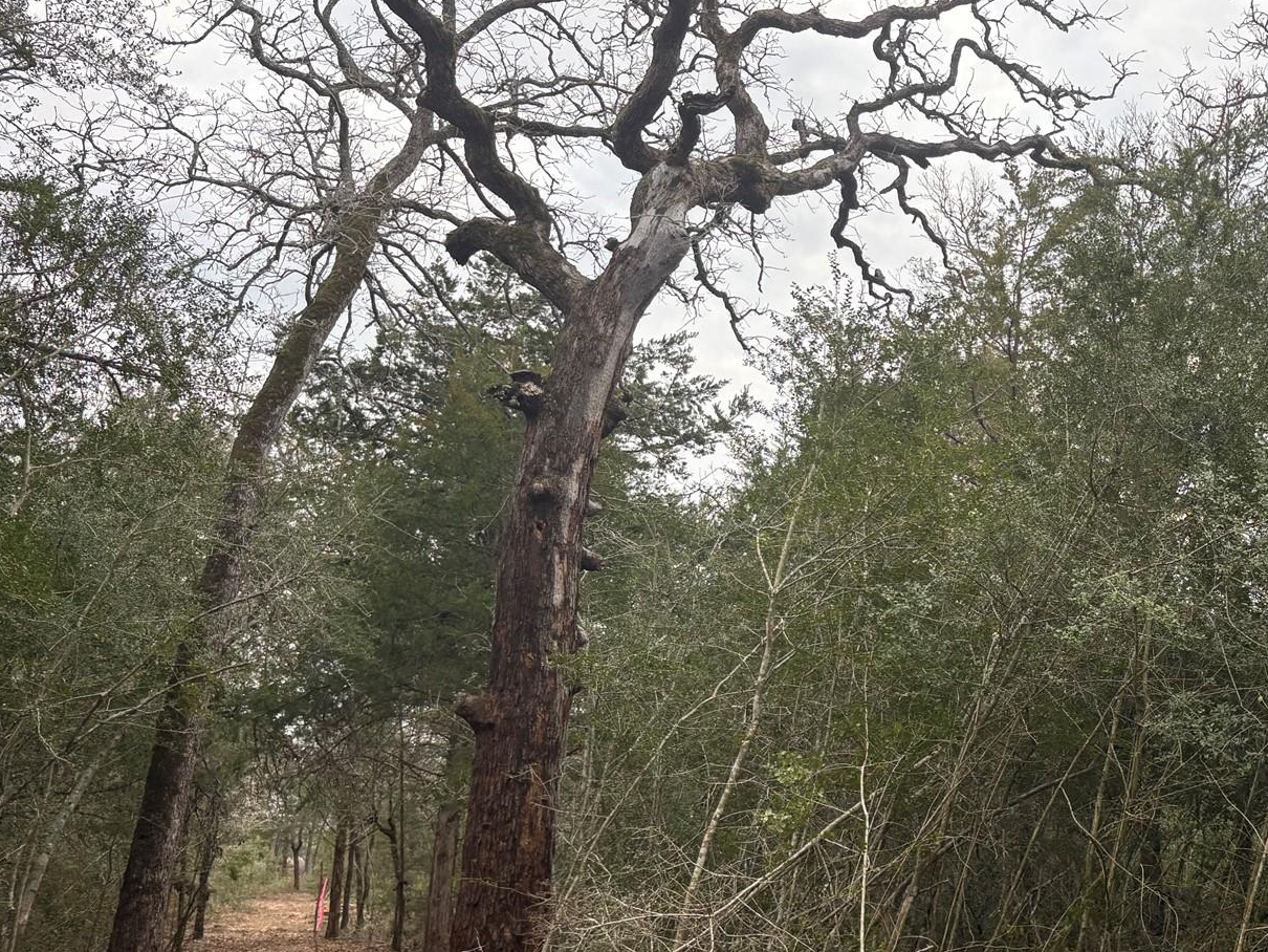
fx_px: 1612
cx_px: 1052
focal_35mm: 44
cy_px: 510
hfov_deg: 40.8
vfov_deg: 32.9
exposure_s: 1/680
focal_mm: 5.96
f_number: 1.6
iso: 50
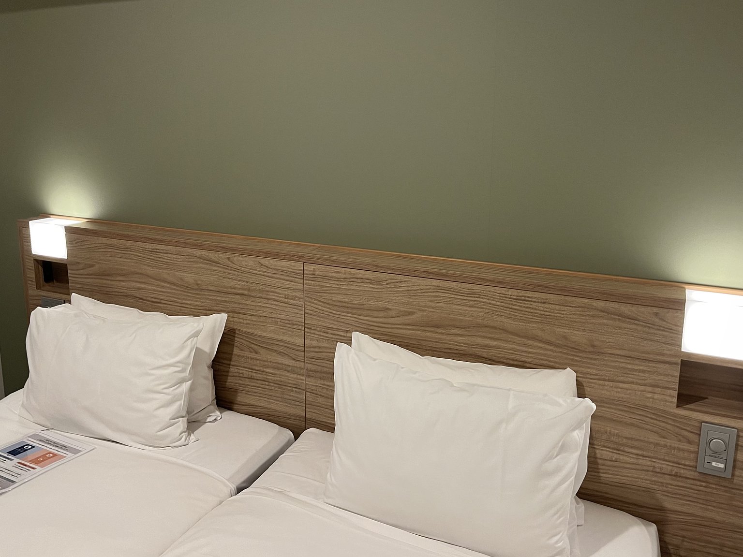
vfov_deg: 53.1
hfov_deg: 67.3
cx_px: 372
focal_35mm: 26
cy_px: 278
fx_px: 558
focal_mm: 5.1
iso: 80
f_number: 1.6
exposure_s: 1/50
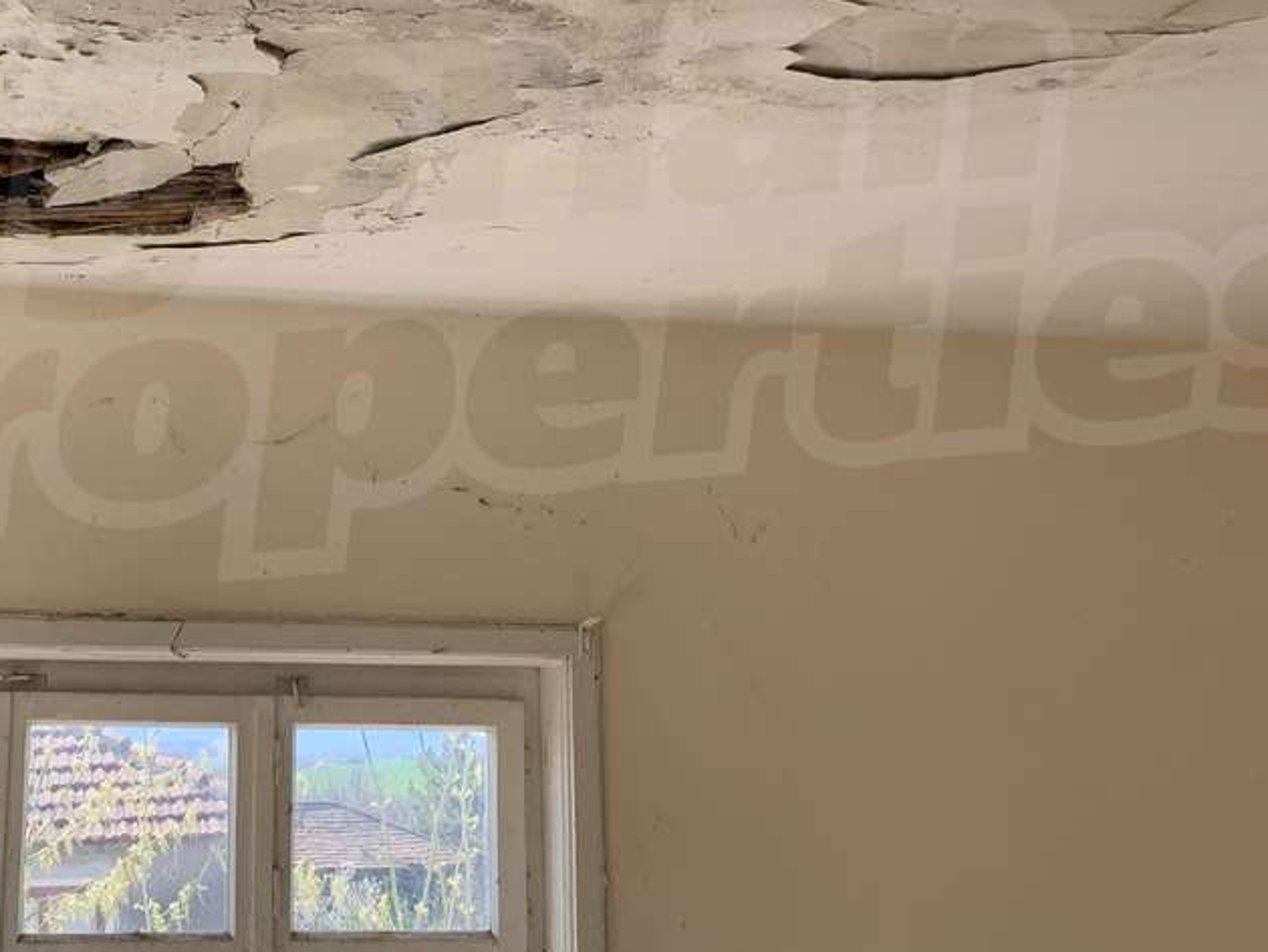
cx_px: 391
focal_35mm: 62
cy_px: 289
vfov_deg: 23.5
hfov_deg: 30.9
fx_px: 2272
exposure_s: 1/334
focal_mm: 4.25
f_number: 1.8
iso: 25
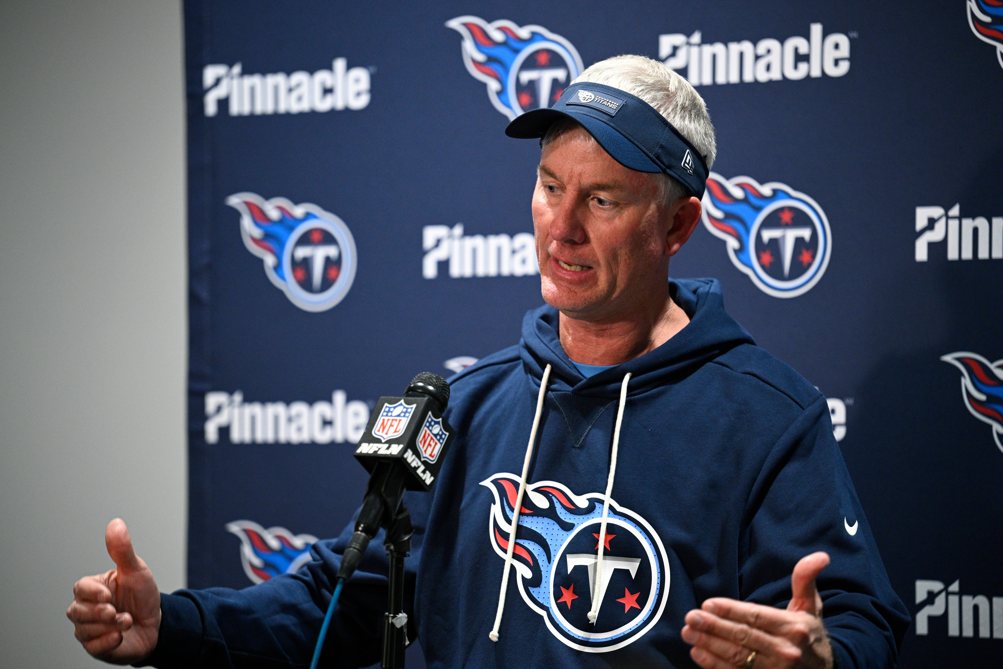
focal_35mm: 165
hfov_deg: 12.5
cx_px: 502
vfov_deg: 8.3
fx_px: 4597
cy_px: 334
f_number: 2.8
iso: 3200
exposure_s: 1/160
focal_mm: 165
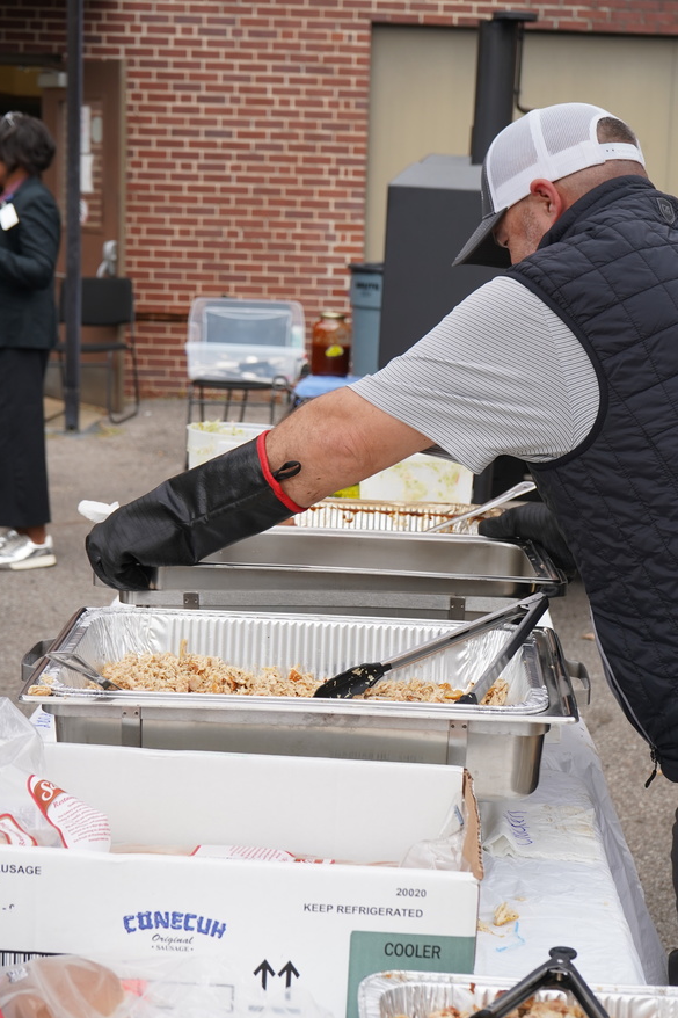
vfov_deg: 31.9
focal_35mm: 63
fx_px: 1780
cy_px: 528
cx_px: 388
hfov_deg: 21.5
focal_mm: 54
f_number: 7.1
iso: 200
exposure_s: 1/60
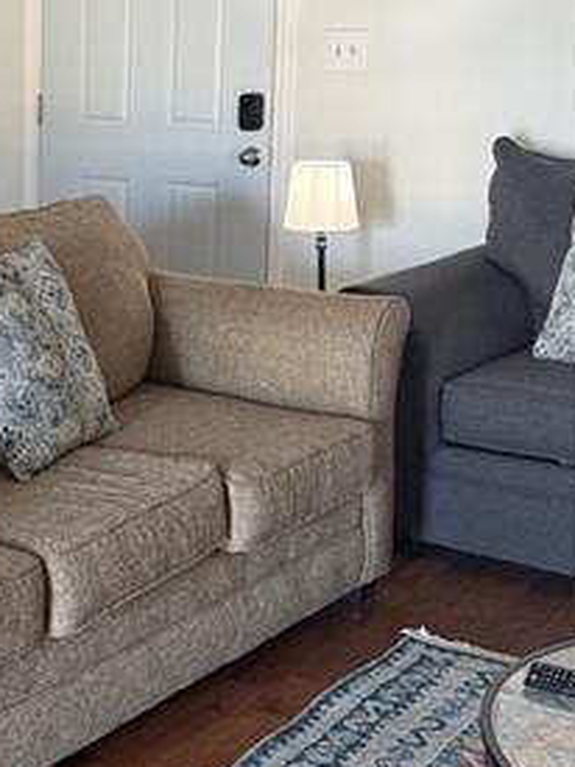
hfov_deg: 19.8
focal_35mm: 67
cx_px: -212
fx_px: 1485
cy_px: 245
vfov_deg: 28.8
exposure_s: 1/60
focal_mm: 6.76
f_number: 1.78
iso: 250
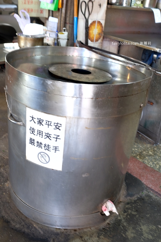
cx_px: 80
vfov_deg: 54.4
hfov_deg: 37.9
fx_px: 235
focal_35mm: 35
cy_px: 121
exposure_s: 1/15
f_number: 3.6
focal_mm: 23
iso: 400
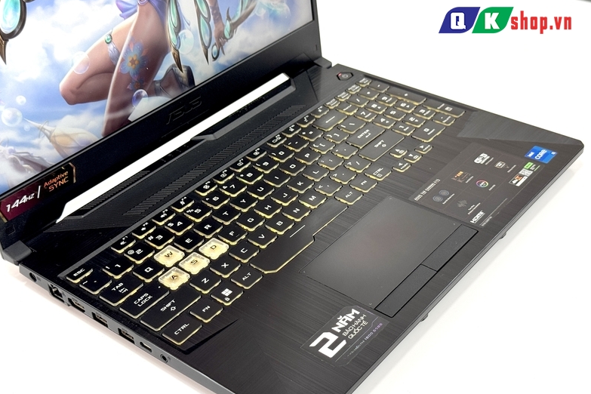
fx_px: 837
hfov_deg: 38.9
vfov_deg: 26.5
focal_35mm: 51
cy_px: 220
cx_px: 294
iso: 100
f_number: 1.78
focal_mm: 6.76
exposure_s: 1/75
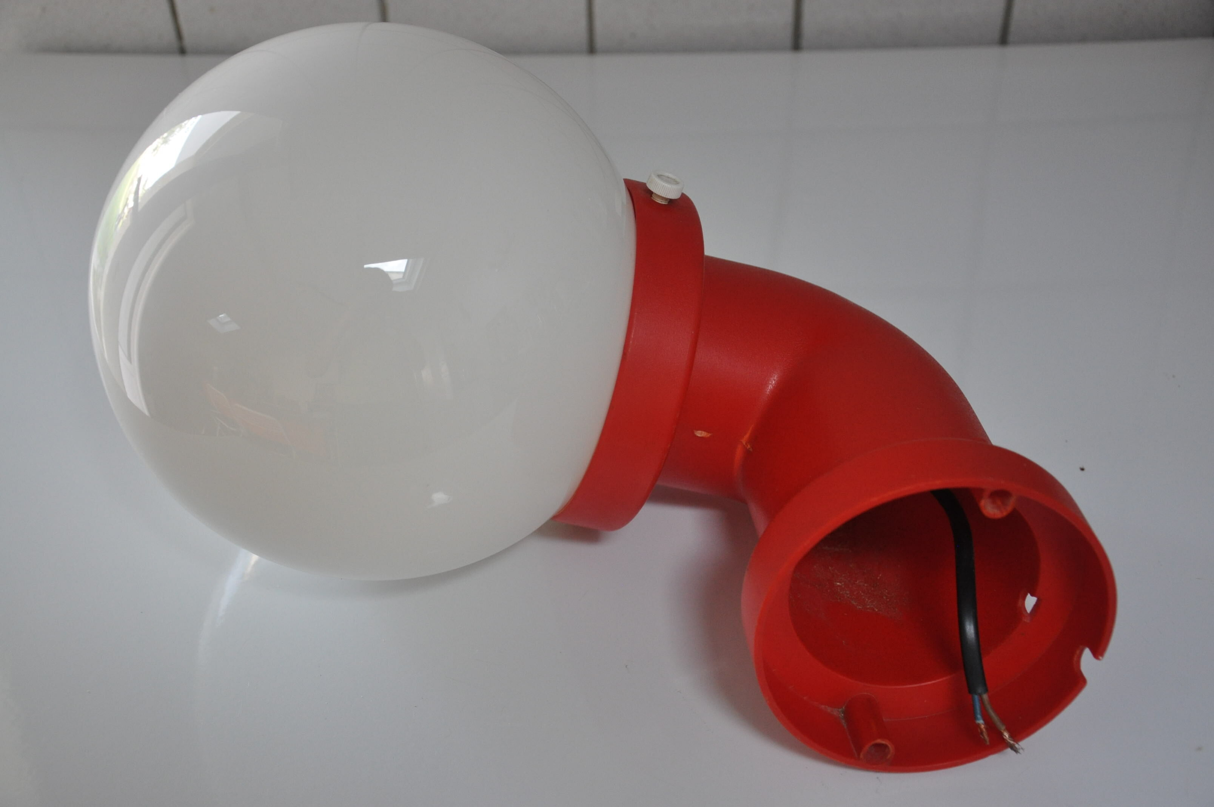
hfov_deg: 37.9
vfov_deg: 25.7
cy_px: 404
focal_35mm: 52
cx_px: 607
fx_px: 1768
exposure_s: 1/50
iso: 800
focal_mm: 35
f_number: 4.5
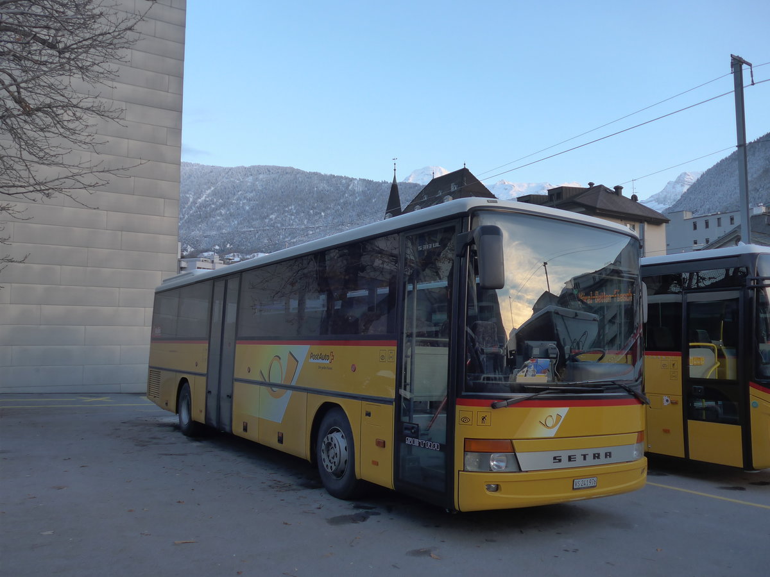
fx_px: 645
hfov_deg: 61.7
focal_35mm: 29
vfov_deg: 48.2
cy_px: 288
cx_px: 385
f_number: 2
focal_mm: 6
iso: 160
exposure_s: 1/250
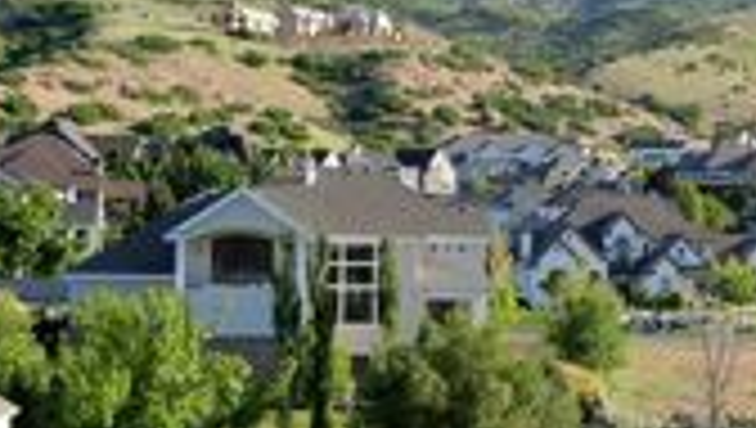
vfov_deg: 12.9
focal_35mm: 94
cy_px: 160
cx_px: 626
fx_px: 1887
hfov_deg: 22.3
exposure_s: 1/640
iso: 110
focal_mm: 5.11
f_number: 3
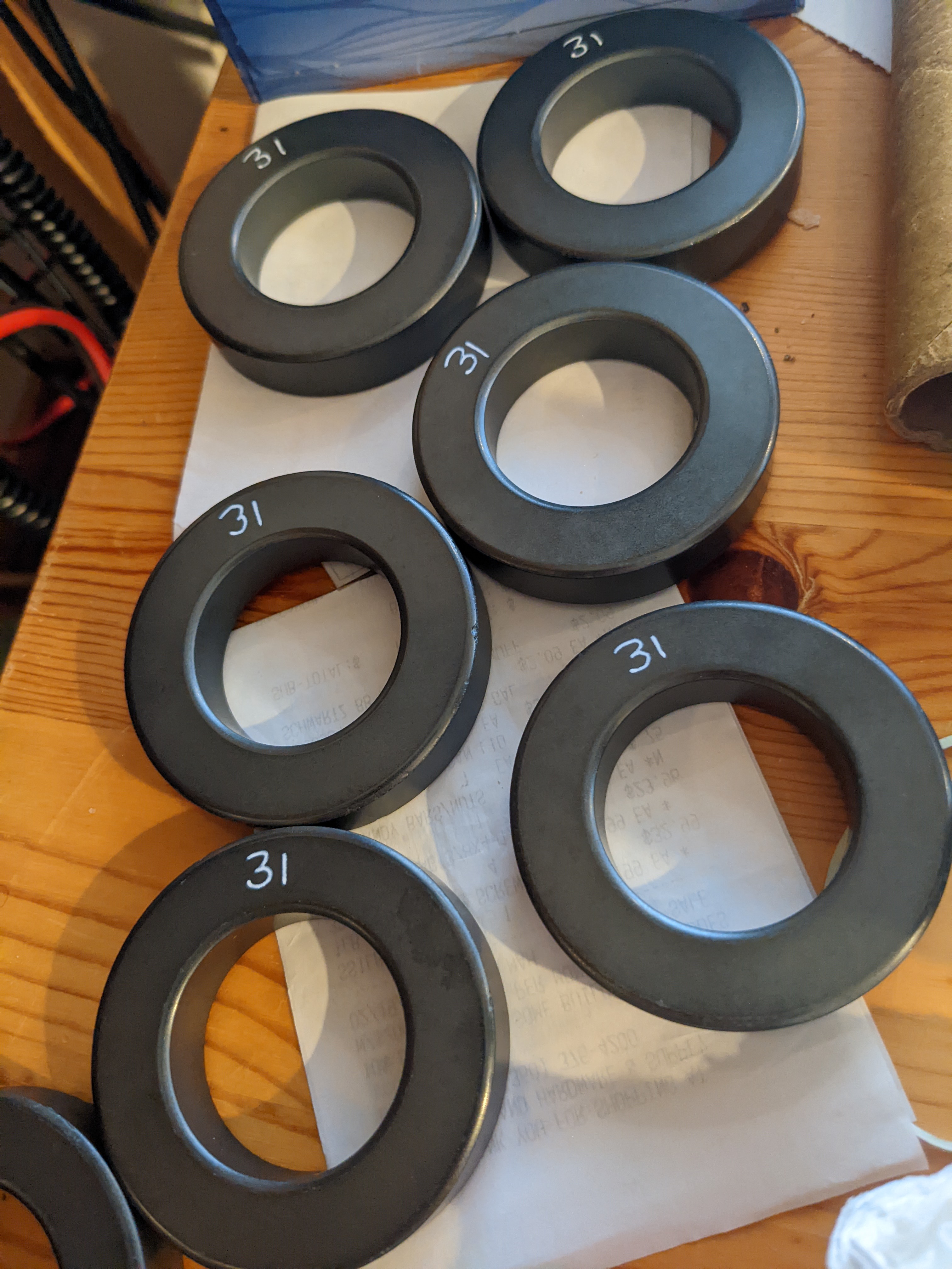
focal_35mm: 27
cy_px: 634
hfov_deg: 51.4
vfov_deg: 65.3
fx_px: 990
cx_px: 476
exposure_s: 1/24
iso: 642
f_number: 1.73
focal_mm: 4.38
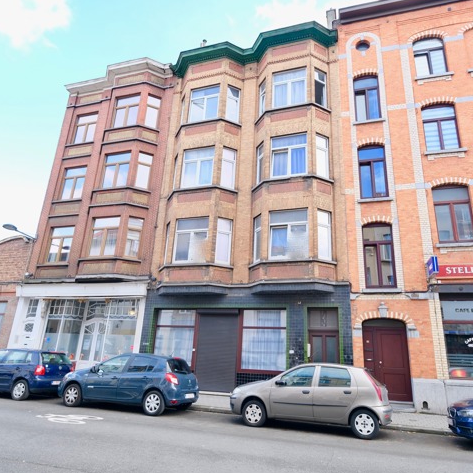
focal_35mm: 22
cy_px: 239
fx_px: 340
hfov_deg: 69.5
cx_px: 257
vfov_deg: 69.6
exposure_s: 1/90
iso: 320
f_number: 4.5
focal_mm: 11
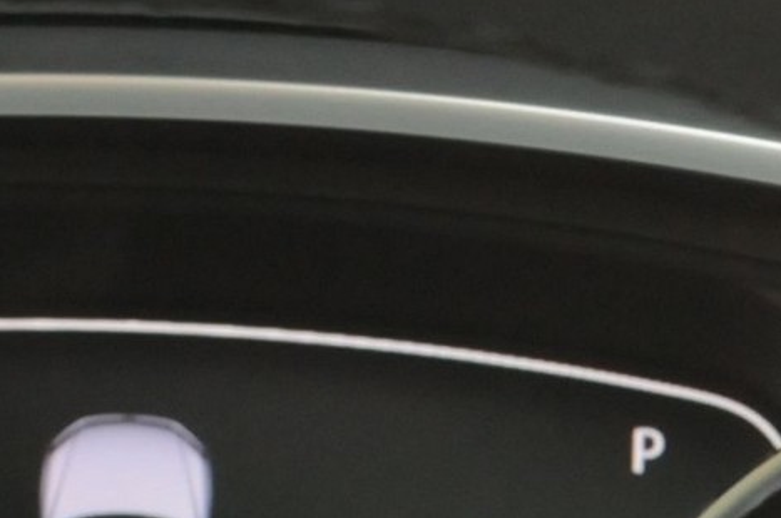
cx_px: 67
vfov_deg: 5.3
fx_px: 5568
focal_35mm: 257
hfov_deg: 8.0
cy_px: 798
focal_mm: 32
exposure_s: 1/80
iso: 1250
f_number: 8
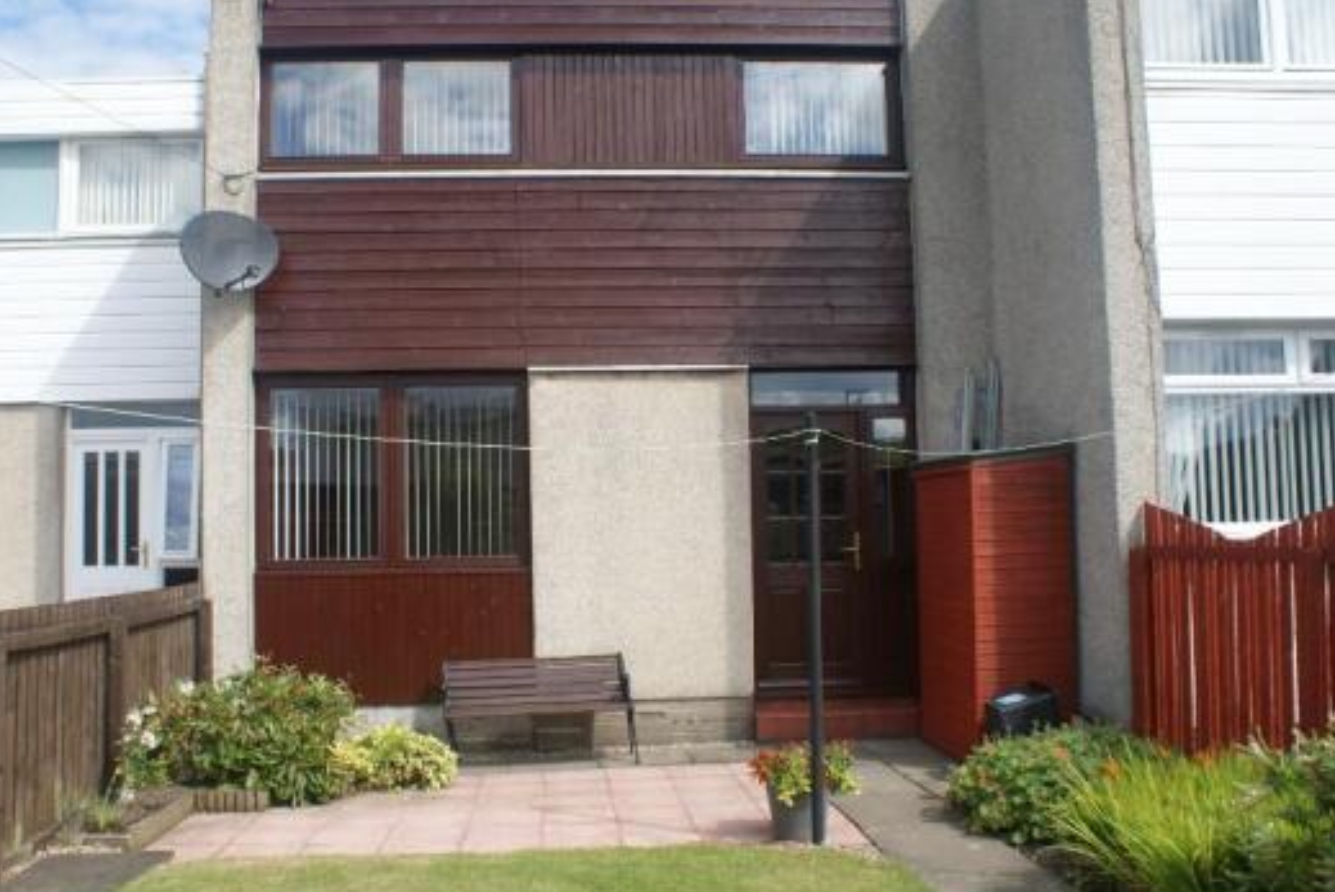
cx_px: 611
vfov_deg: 38.9
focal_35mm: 34
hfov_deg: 55.7
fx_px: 1262
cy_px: 415
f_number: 9
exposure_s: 1/80
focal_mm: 18
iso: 100
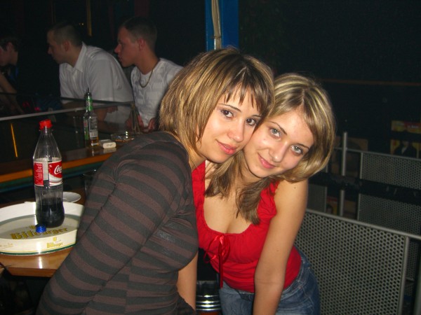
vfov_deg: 37.7
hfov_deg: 49.0
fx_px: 462
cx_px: 210
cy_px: 158
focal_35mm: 38
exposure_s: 1/60
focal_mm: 7.9
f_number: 2.8
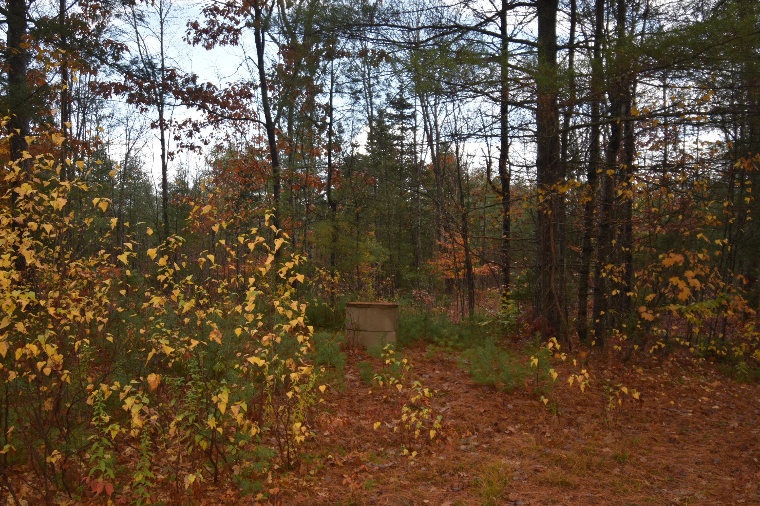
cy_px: 253
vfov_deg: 43.6
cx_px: 380
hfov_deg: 61.9
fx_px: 633
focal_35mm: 30
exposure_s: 1/125
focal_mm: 20
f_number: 5.6
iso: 110
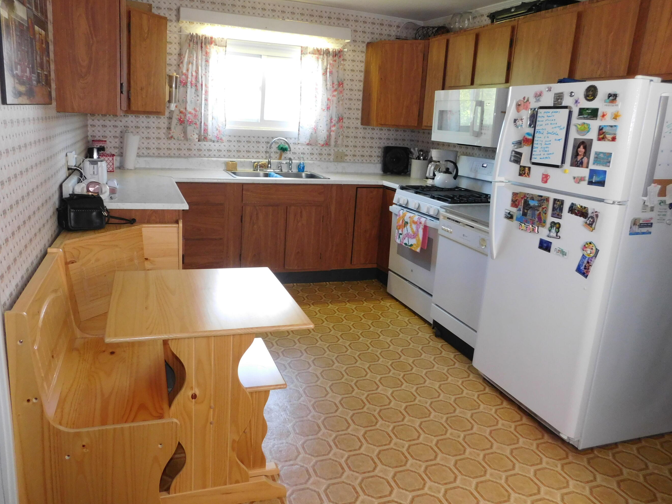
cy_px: 235
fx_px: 505
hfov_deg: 67.2
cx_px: 304
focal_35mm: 26
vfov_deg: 53.0
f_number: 3
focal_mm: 4
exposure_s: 1/30
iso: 280
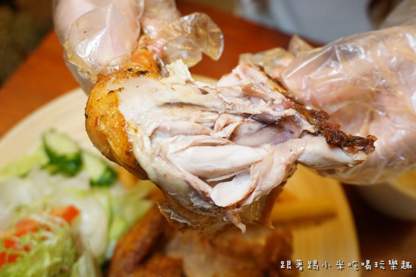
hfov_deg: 55.1
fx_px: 399
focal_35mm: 34
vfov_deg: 38.4
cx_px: 208
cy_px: 138
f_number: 4
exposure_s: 1/60
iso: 800
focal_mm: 23
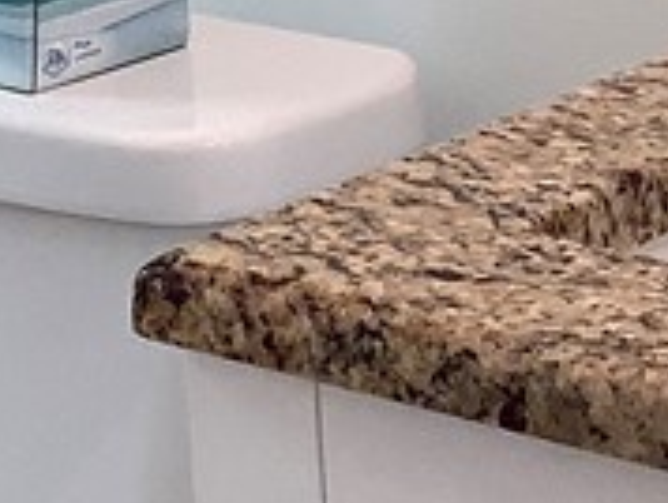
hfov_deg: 11.1
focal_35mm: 178
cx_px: 210
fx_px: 3440
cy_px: -128
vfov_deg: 8.3
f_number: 2.4
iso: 64
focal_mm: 3.3
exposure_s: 1/120
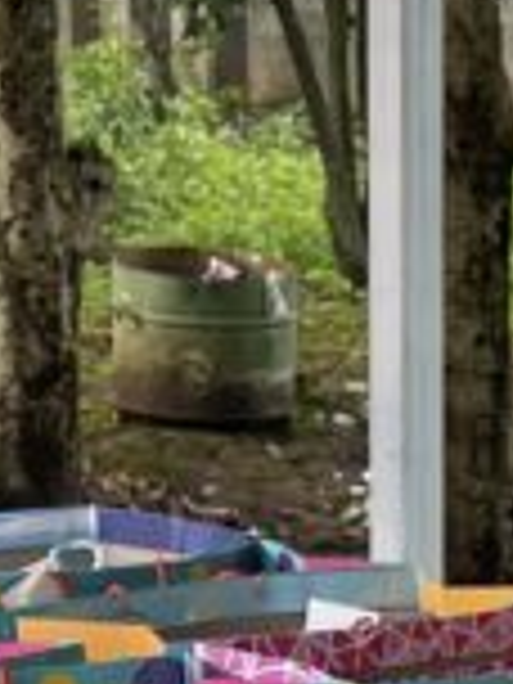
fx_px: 3458
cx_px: 909
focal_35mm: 175
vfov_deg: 10.9
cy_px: 1012
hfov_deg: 8.2
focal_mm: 5.1
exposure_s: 1/121
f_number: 1.6
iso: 64
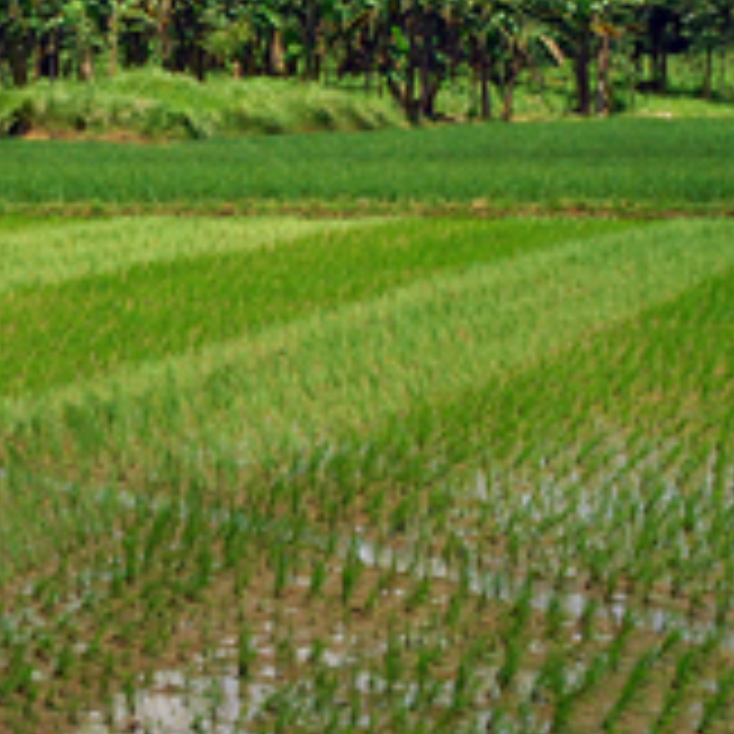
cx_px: 158
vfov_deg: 14.3
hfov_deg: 14.2
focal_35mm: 122
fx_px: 2927
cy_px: 308
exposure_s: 1/500
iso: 400
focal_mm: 26
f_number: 10
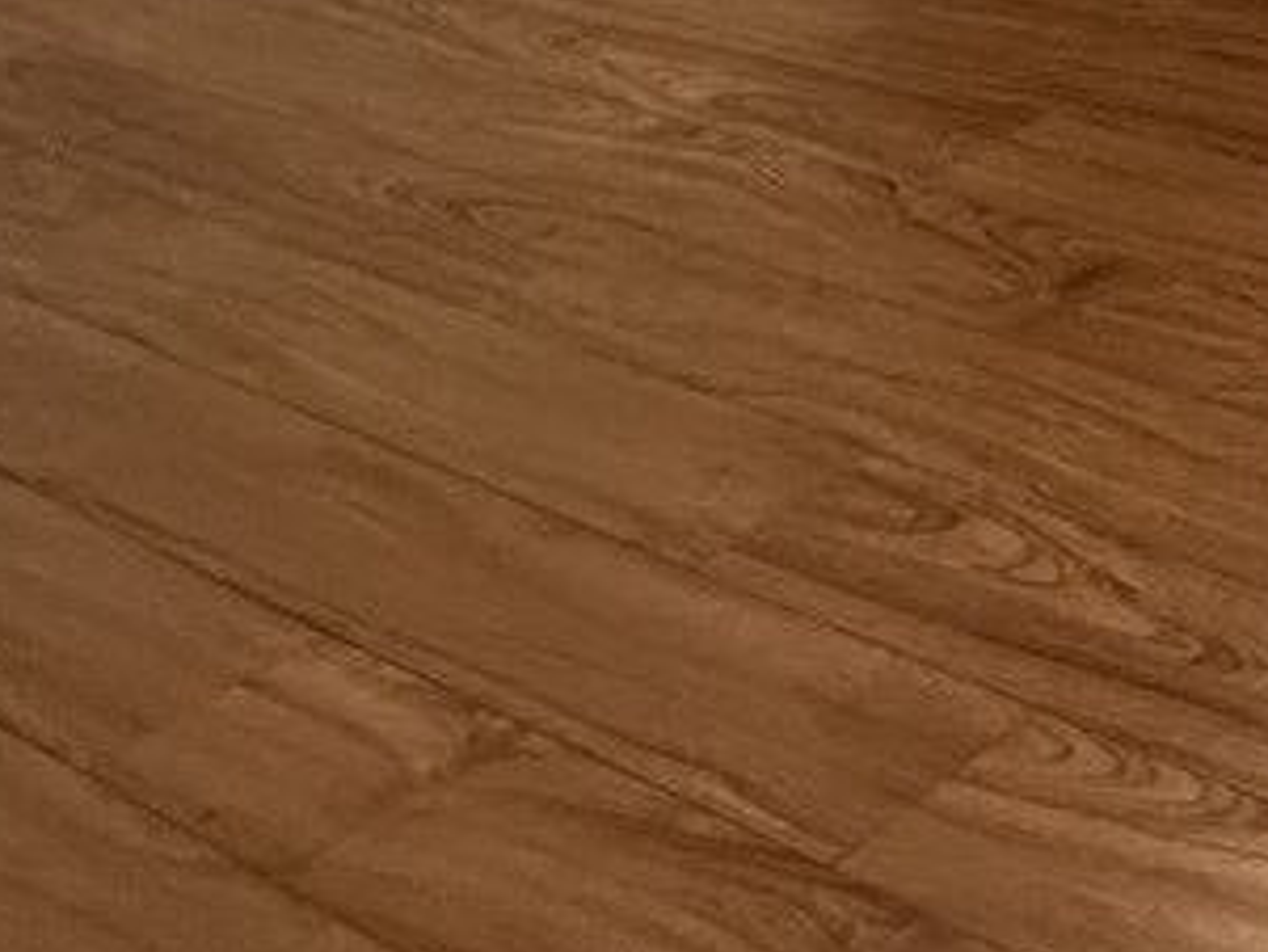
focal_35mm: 67
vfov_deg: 15.6
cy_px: -1133
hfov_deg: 17.7
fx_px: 2455
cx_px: 2671
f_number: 2.2
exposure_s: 1/60
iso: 400
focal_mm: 2.22
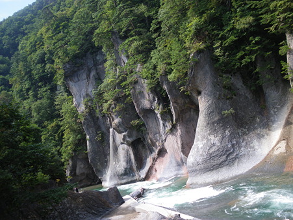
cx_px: 146
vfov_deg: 39.6
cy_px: 110
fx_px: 305
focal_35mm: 36
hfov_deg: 51.4
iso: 64
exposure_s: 1/200
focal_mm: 6.3
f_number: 3.5
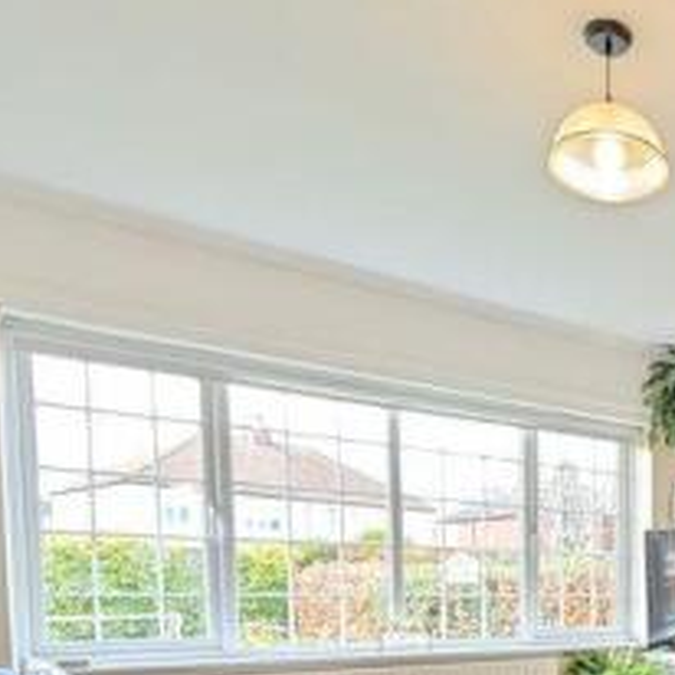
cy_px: 647
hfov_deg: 42.9
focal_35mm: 30
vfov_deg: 46.8
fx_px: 662
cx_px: 732
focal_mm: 2.03
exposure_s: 1/39.8
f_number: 1.8
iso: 50
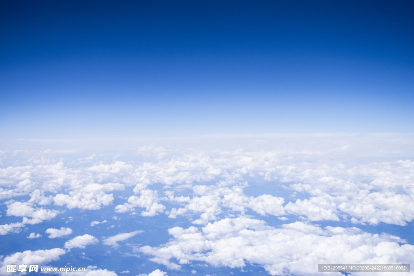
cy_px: 138
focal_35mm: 52
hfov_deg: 37.8
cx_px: 207
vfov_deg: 25.8
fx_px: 604
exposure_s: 1/4000
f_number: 4.5
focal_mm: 35
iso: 400
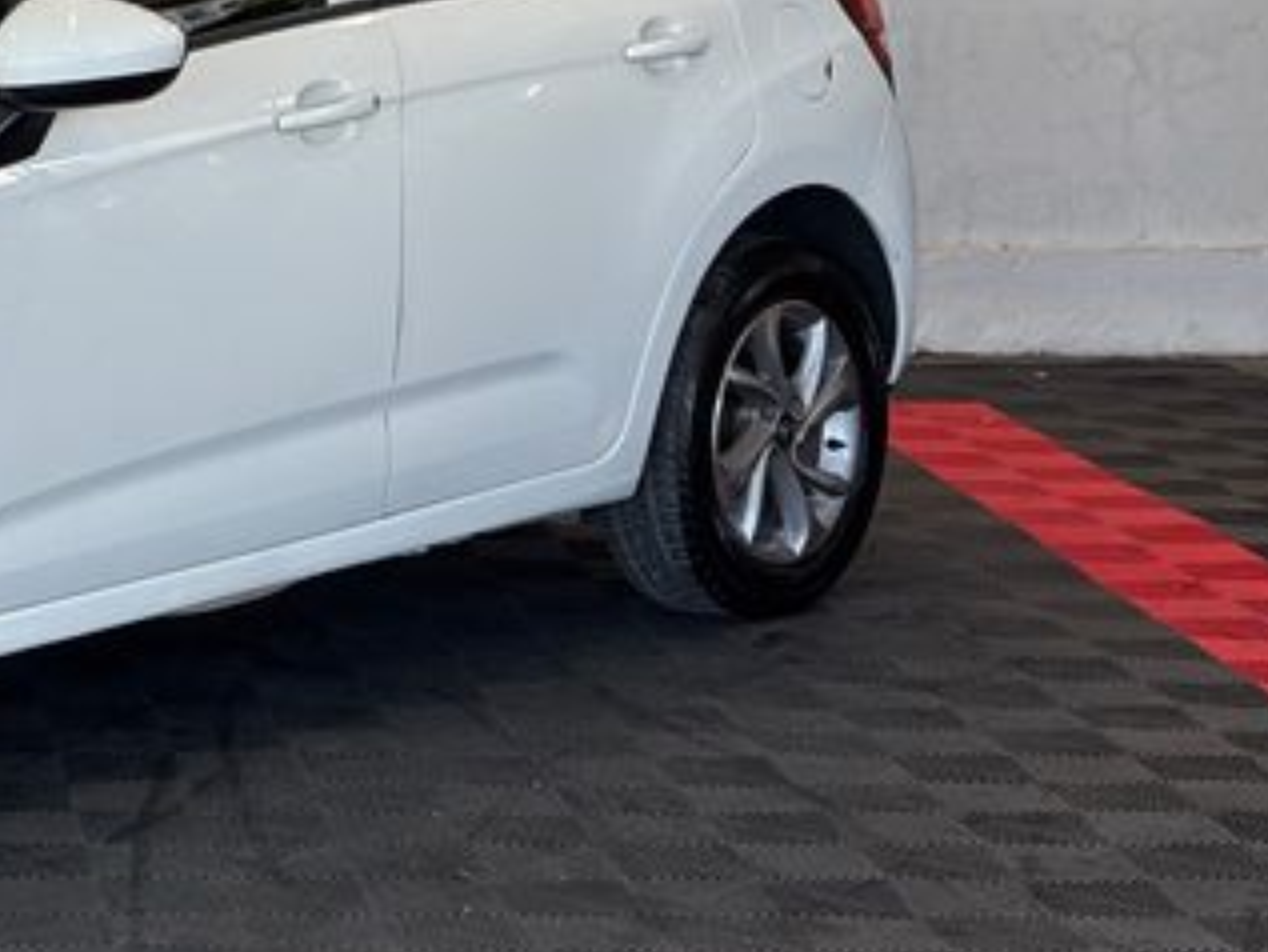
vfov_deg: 11.1
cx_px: -220
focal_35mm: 133
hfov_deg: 14.4
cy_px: 176
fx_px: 4874
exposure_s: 1/243
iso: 32
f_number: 1.6
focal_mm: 5.96
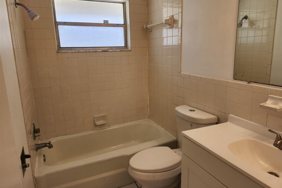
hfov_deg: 73.7
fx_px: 188
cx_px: 141
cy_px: 89
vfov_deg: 53.1
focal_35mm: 24
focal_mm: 5.4
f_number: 1.8
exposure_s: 1/120
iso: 40
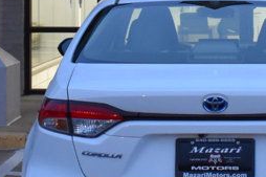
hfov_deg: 13.9
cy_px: 6
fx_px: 1071
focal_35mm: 145
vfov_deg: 9.4
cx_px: 274
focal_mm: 24
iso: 2000
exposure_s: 1/125
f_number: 4
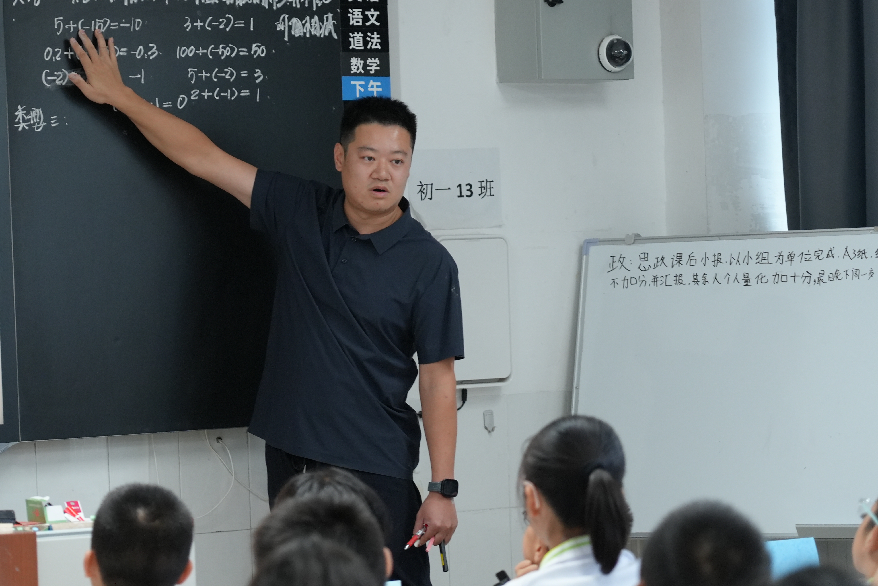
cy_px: 188
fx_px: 3707
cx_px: 285
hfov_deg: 13.5
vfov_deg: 9.0
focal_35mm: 152
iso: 1600
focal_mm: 105
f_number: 4
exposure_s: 1/160
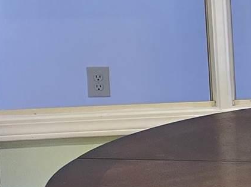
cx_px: 646
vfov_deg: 8.8
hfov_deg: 10.0
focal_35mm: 168
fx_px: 1217
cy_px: 138
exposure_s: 1/120
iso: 640
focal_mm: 6.3
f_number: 1.7
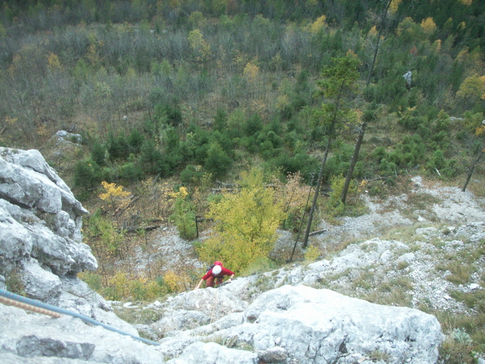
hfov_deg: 50.1
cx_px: 242
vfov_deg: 38.7
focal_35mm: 37
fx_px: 518
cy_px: 182
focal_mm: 7.7
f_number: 3.5
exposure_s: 1/30
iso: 160
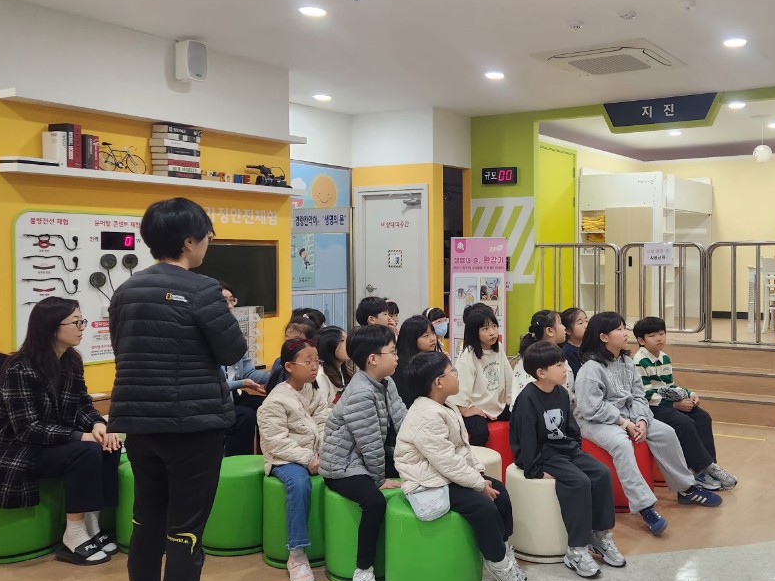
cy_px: 289
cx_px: 528
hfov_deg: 48.0
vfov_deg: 37.7
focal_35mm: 38
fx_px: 851
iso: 200
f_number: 1.8
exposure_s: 1/120
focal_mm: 5.4
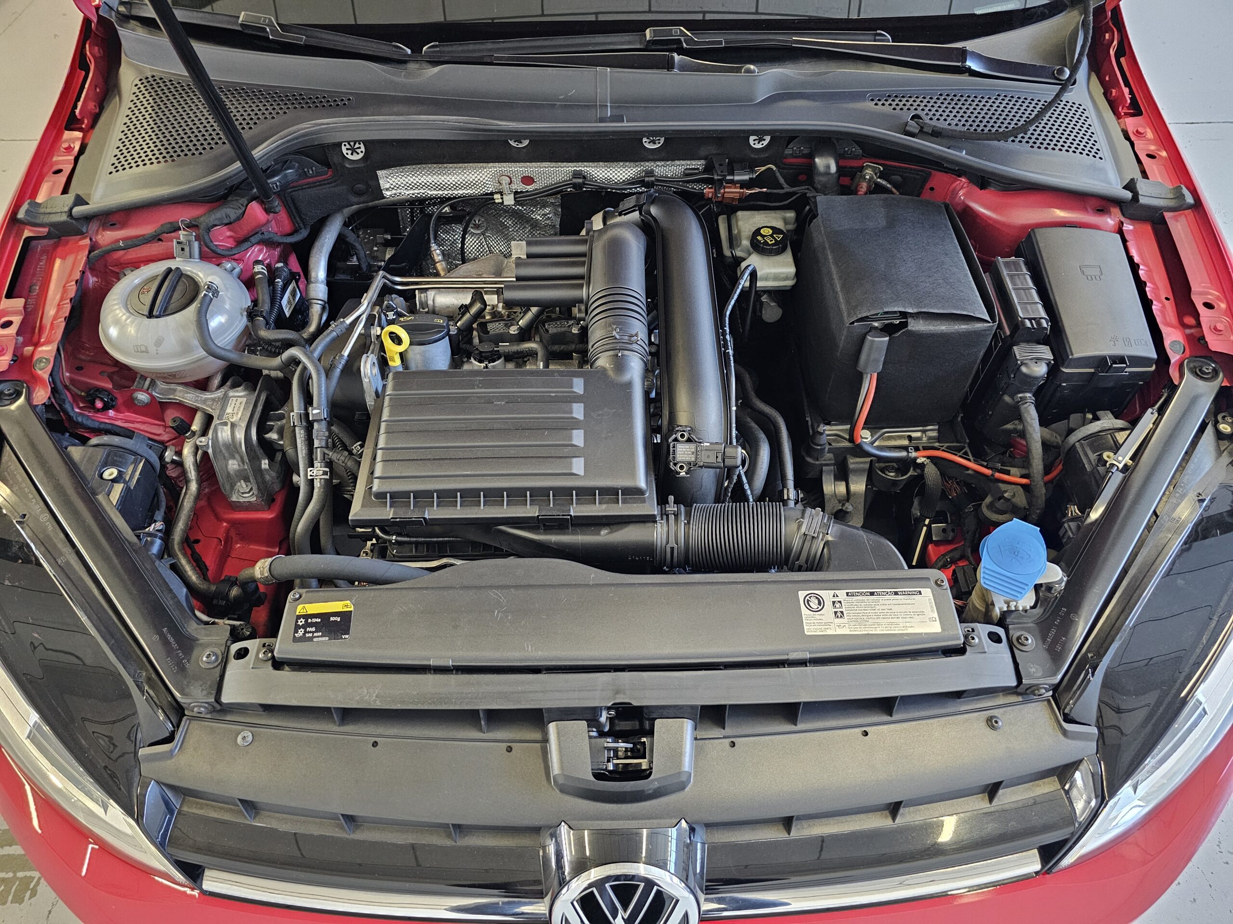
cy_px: 462
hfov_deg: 73.9
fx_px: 819
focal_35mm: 23
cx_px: 616
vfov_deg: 58.9
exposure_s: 1/24
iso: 800
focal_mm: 6.3
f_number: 1.7
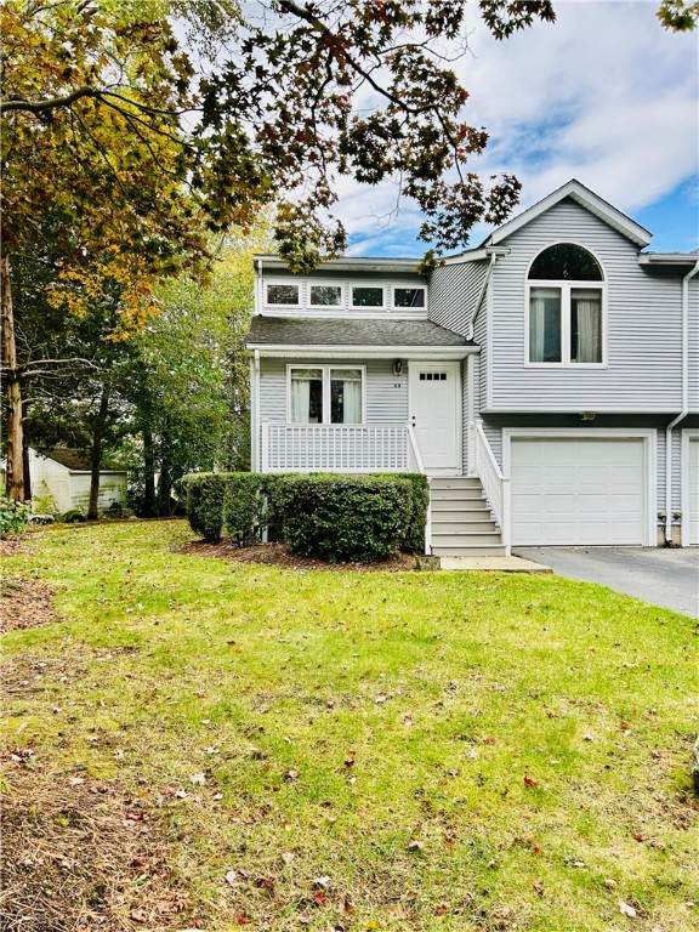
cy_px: 466
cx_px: 350
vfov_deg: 67.3
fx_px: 700
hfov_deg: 53.1
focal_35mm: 26
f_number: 1.5
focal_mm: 5.7
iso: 50
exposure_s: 1/808
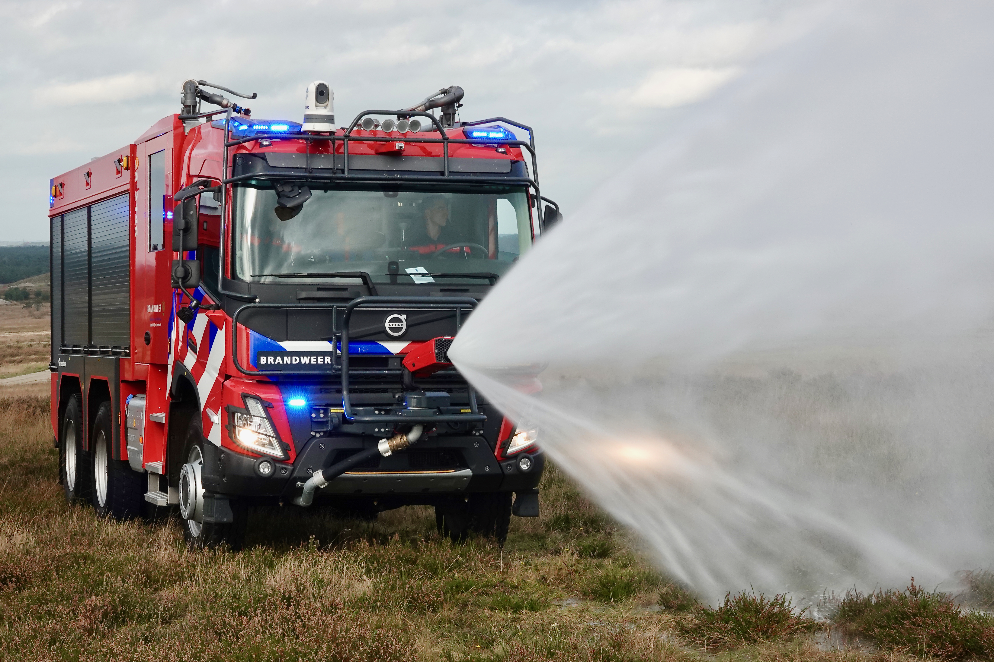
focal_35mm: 81
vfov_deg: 16.9
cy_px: 331
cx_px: 497
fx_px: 2236
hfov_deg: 25.1
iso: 250
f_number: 11
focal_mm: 29.69
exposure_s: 1/100
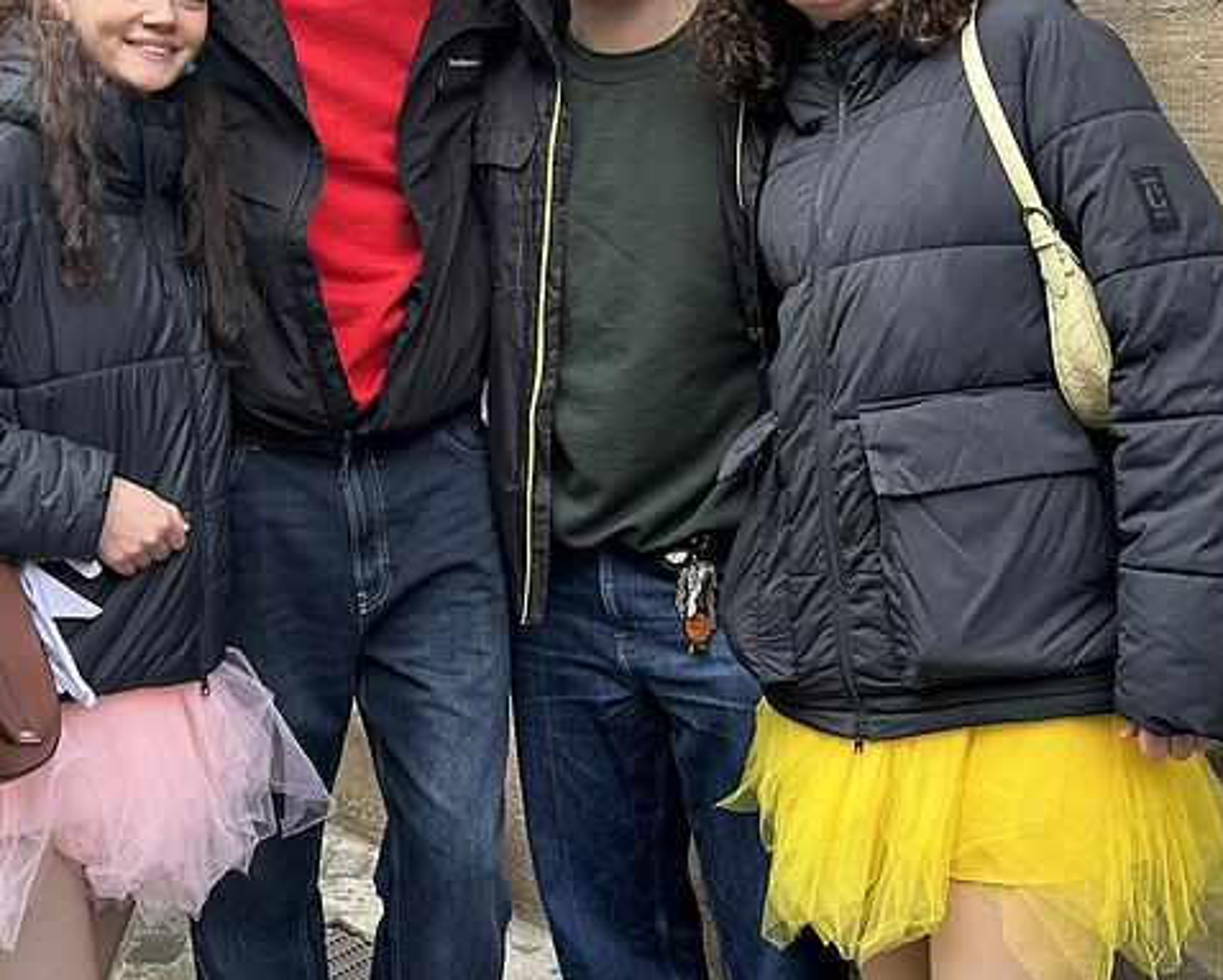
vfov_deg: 31.1
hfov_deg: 39.5
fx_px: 1702
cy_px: 164
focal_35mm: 47
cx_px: 553
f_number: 1.78
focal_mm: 6.86
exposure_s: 1/121
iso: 80
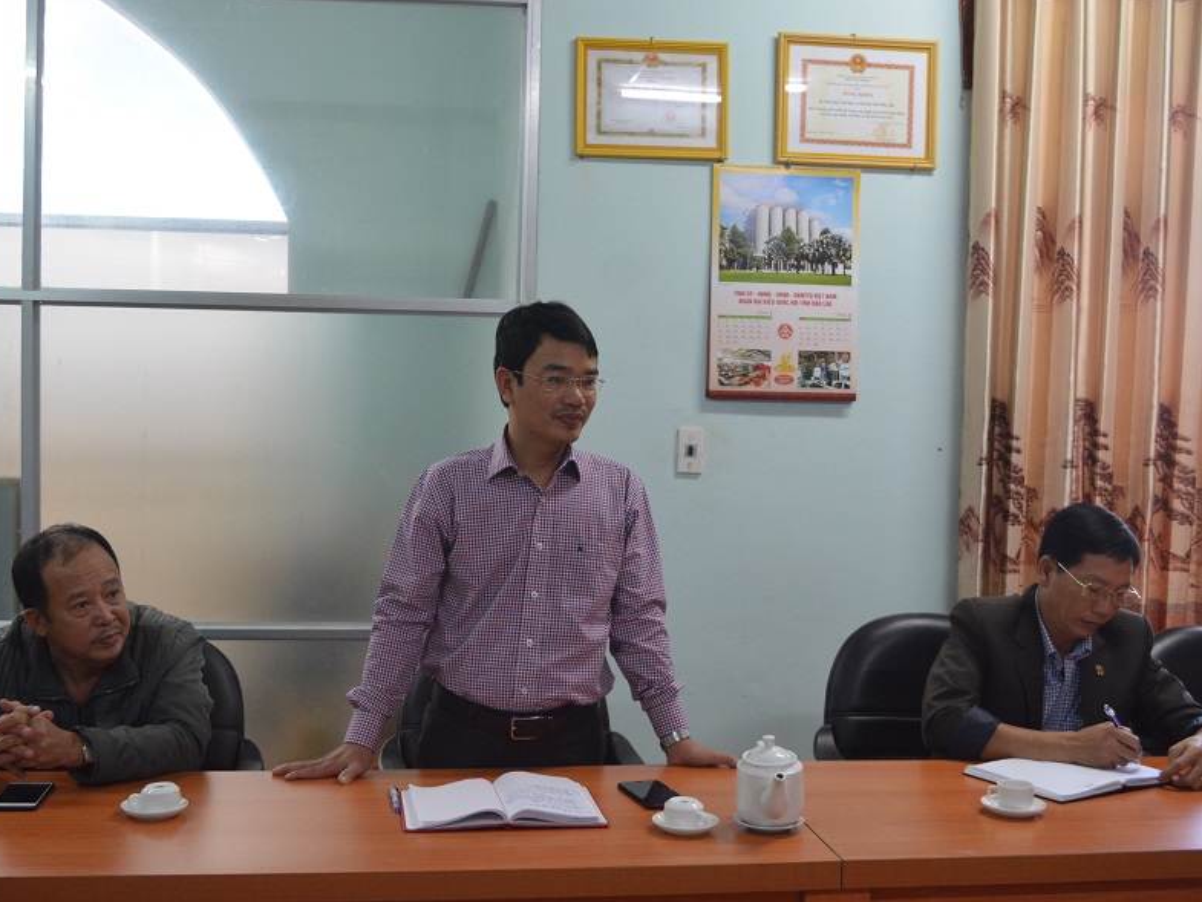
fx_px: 1493
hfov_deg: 43.8
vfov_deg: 33.6
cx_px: 545
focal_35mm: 43
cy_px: 456
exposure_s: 1/80
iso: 1600
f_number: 4.5
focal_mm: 26
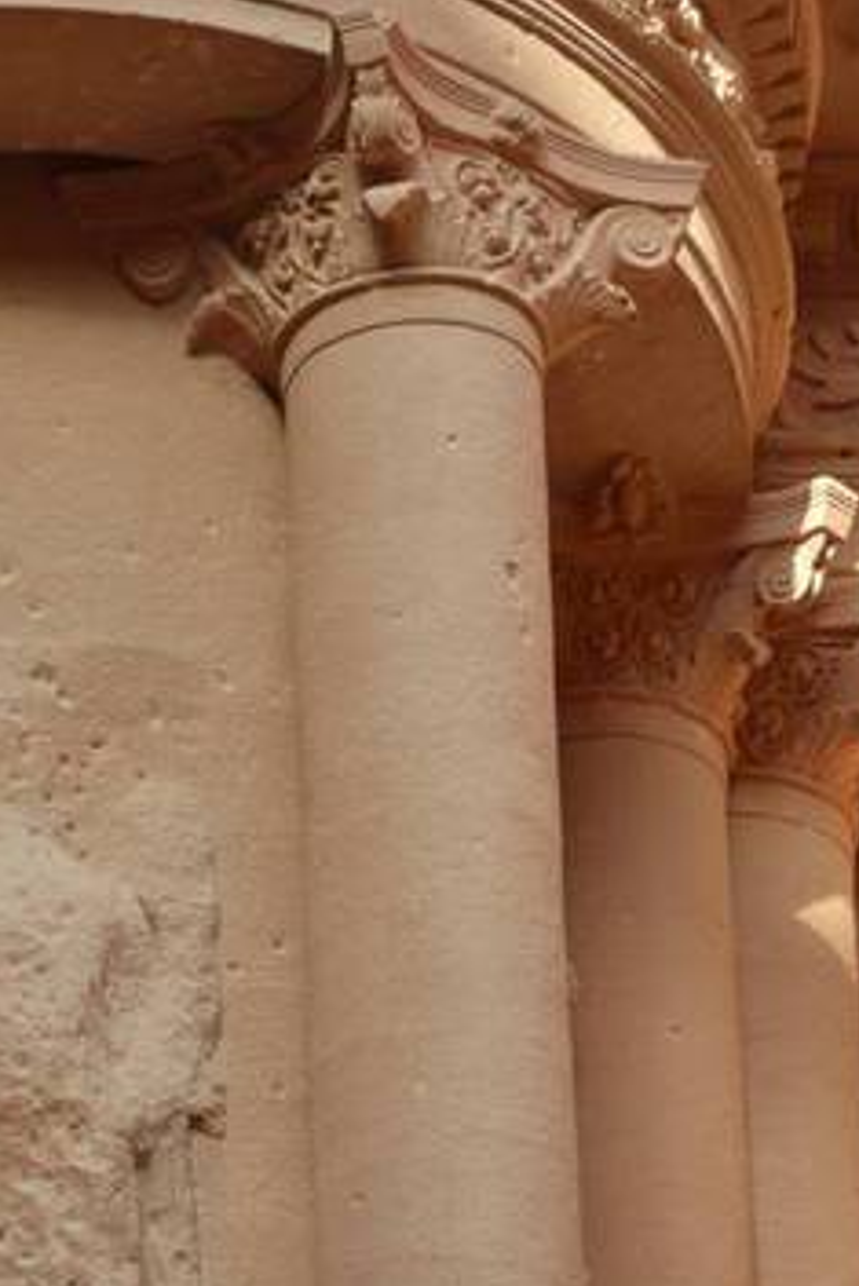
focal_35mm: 333
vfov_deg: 6.2
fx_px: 11906
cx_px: 108
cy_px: 1209
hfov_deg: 4.1
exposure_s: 1/250
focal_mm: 112
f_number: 6.3
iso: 125
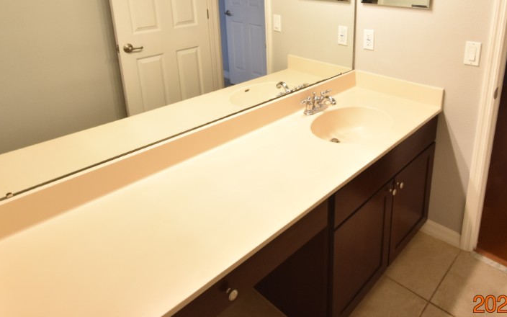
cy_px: 69
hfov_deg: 71.2
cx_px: 320
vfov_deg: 47.0
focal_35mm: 25
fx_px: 345
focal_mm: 10
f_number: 3.5
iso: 800
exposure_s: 1/180
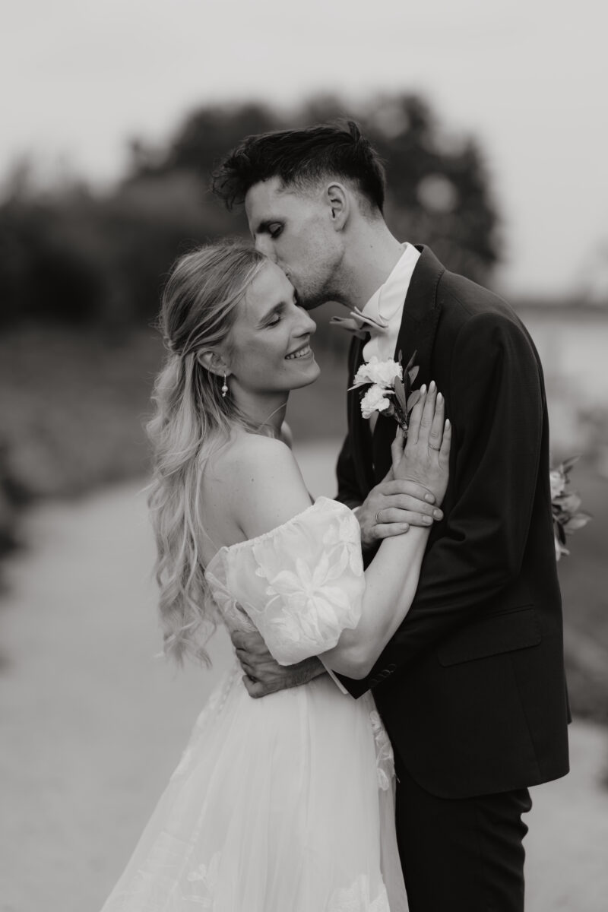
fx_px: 2153
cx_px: 304
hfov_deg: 16.1
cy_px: 456
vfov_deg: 23.9
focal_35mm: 85
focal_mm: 85
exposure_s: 1/1600
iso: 100
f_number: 1.6
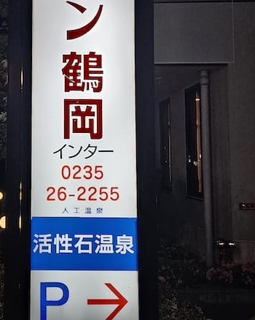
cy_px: 38
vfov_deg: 41.6
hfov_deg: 35.5
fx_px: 387
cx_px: 59
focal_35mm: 41
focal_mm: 6.3
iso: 160
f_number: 1.7
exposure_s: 1/100
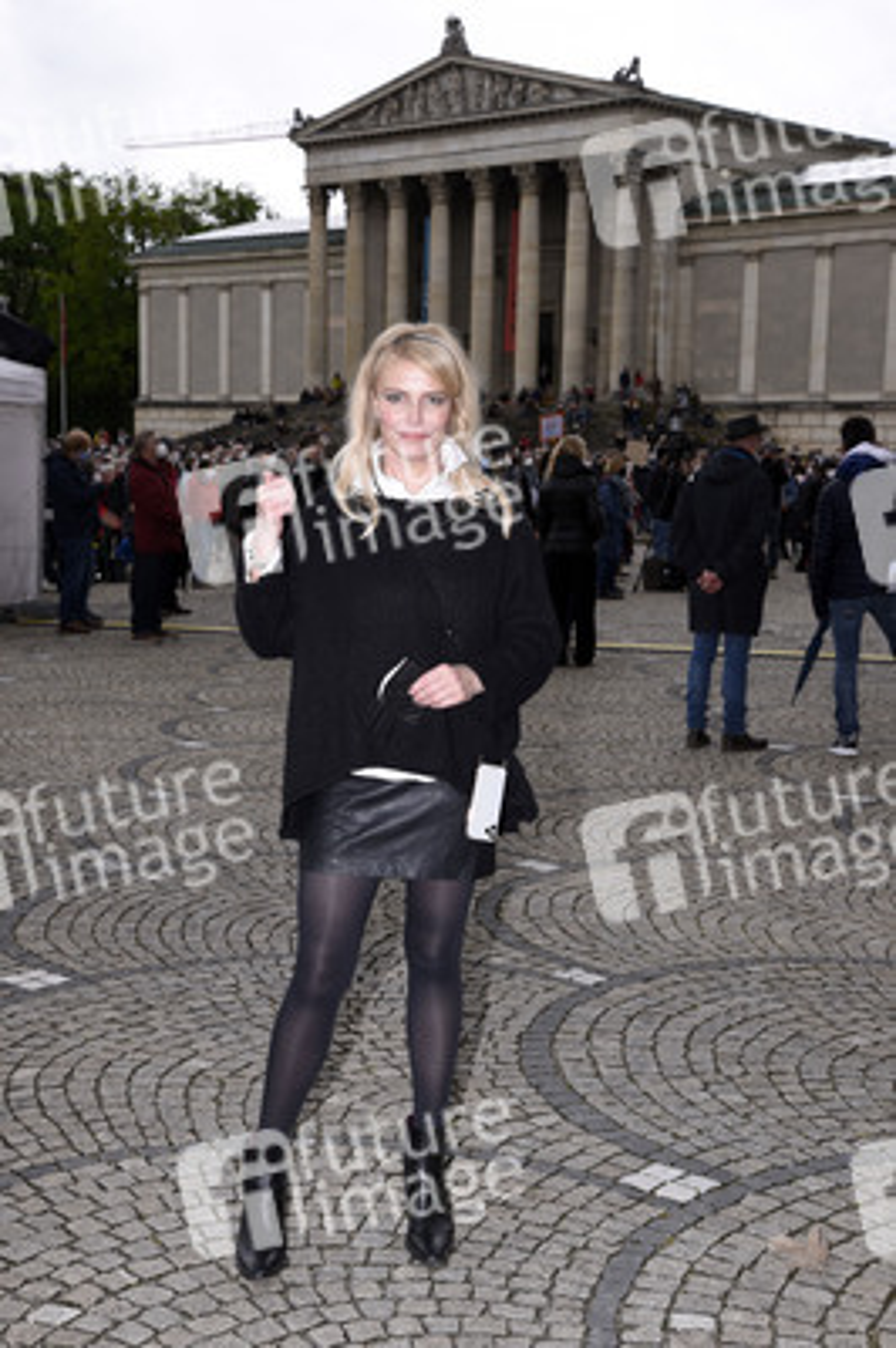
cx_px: 448
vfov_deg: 39.6
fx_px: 1870
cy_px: 674
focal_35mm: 50
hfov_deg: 26.9
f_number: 8
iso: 160
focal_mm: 50
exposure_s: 1/160
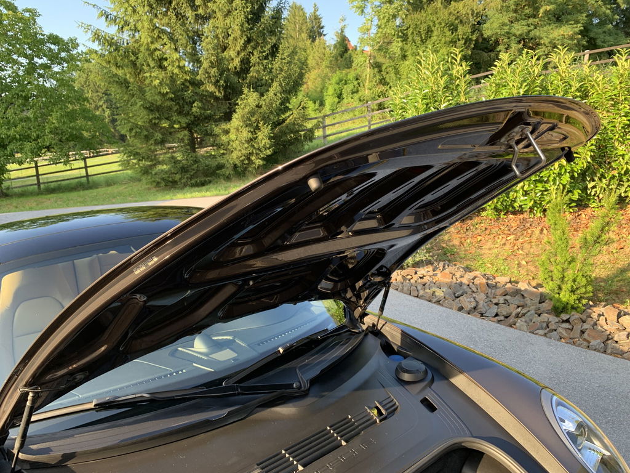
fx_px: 473
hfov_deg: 67.3
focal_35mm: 26
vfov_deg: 53.1
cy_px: 236
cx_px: 315
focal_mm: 4.25
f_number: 1.8
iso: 25
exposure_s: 1/122
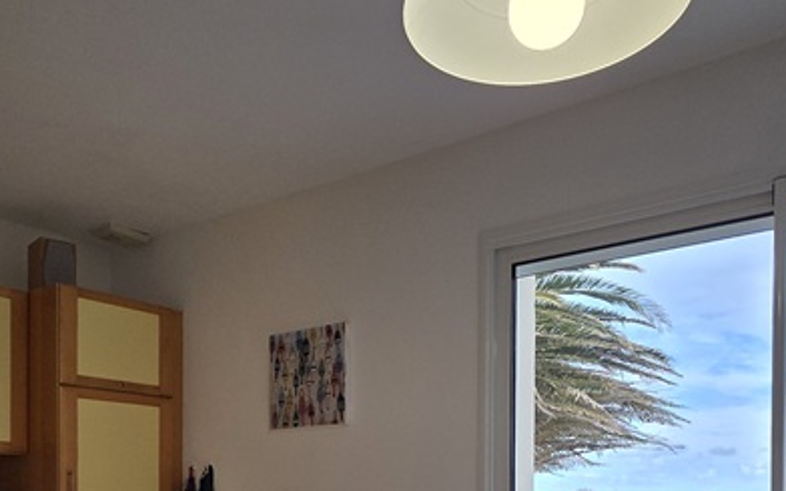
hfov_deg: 53.5
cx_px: 303
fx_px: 771
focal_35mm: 36
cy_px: 507
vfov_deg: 32.1
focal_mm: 2.2
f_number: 1.9
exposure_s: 1/719
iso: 64
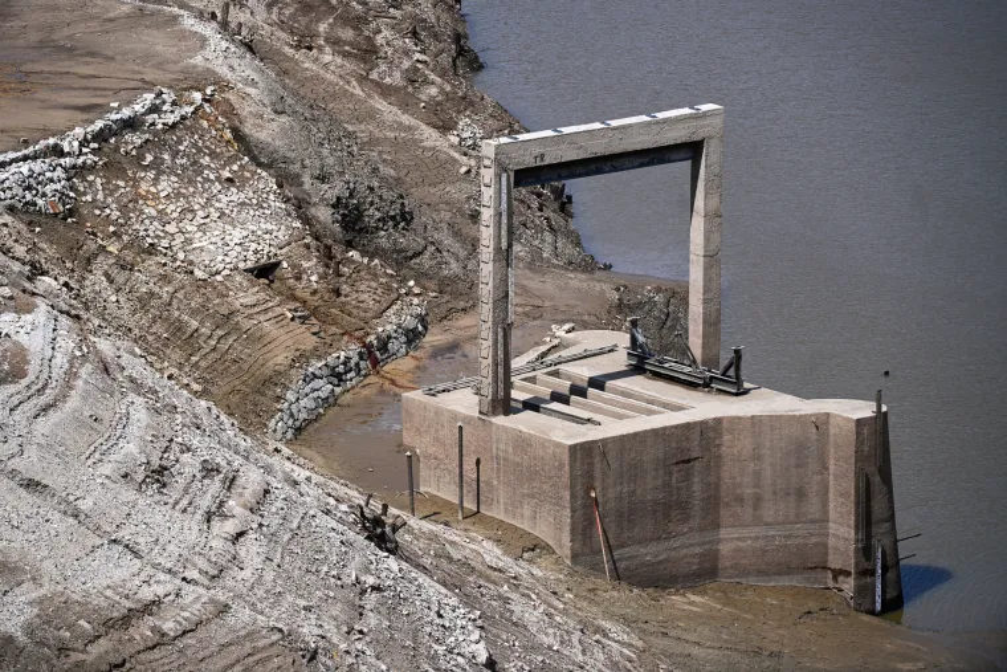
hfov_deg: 10.3
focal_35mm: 200
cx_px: 504
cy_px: 336
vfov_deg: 6.9
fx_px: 5595
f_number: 4
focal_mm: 200
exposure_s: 1/2000
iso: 100
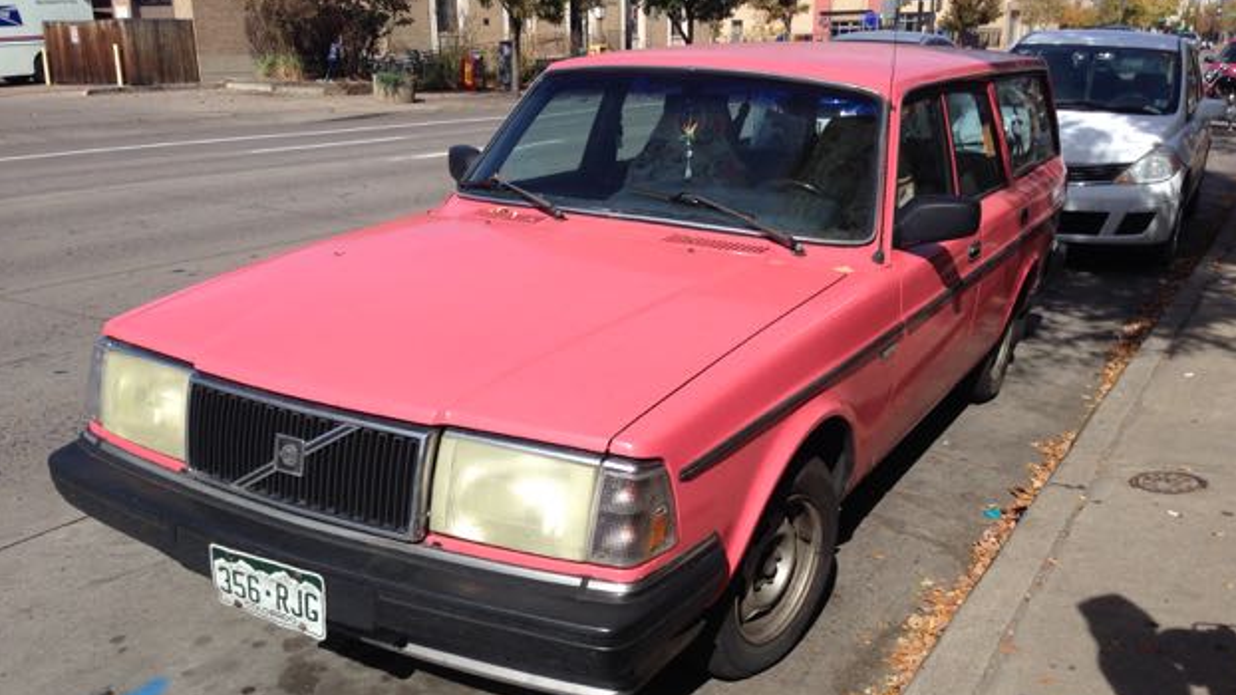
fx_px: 1213
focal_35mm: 37
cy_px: 463
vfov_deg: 31.7
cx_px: 618
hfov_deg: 54.0
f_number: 2.4
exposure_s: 1/1938
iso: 50
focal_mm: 4.12
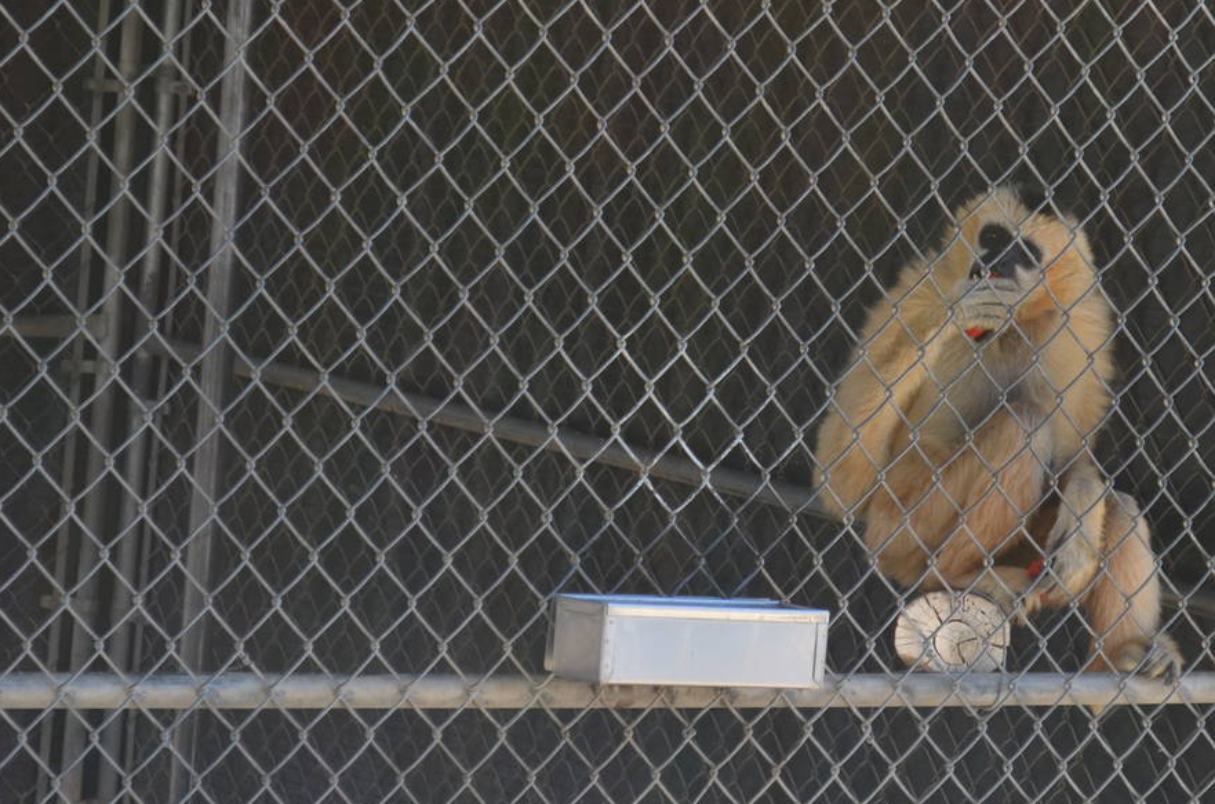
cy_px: 221
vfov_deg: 9.1
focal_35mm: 150
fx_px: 5048
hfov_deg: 13.7
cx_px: 709
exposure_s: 1/160
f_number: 6.3
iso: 200
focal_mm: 55
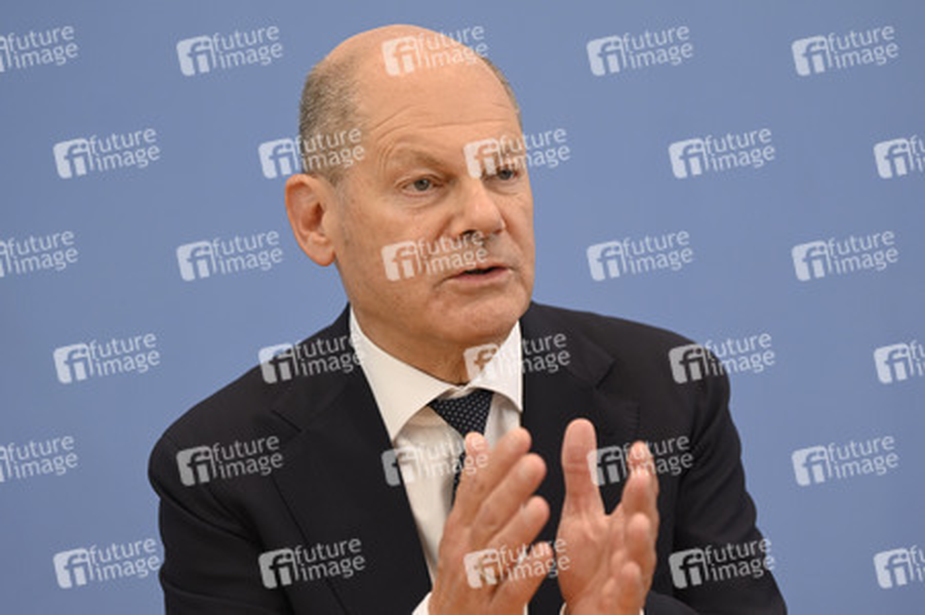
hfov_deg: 17.1
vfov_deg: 11.4
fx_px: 3081
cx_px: 462
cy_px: 308
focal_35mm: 120
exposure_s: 1/800
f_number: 2.8
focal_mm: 120
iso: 1000
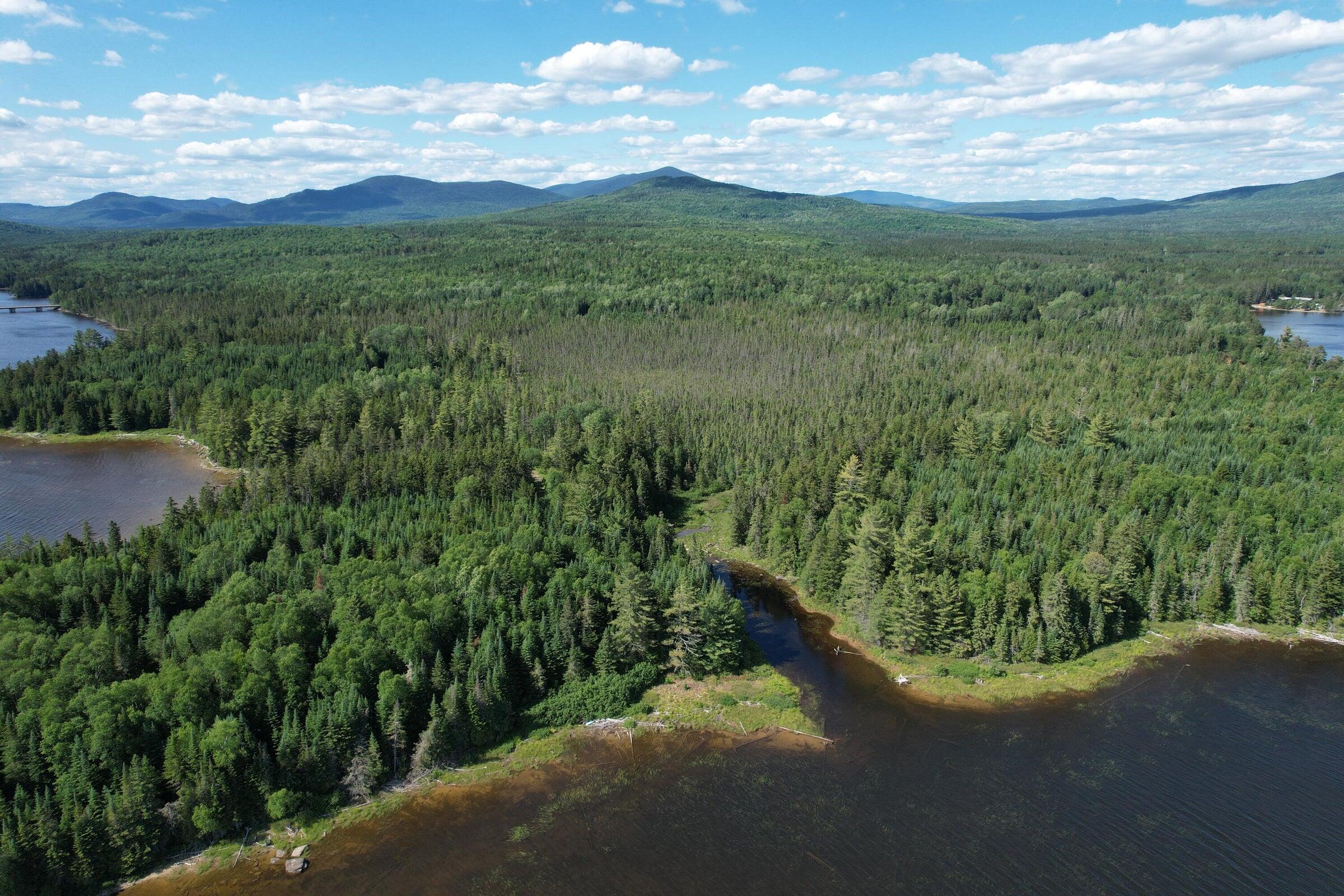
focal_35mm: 22
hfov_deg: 78.6
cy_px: 448
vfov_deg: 57.2
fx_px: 821
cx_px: 672
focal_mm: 8.38
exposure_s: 1/1250
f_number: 2.8
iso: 100
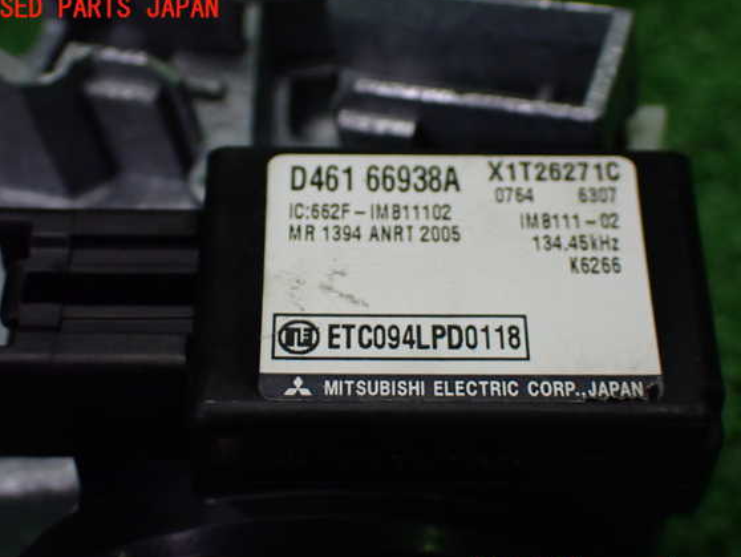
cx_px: 376
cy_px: 291
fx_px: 1542
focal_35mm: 72
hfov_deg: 27.0
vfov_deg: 20.5
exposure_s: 1/250
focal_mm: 11.88
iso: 800
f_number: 3.8
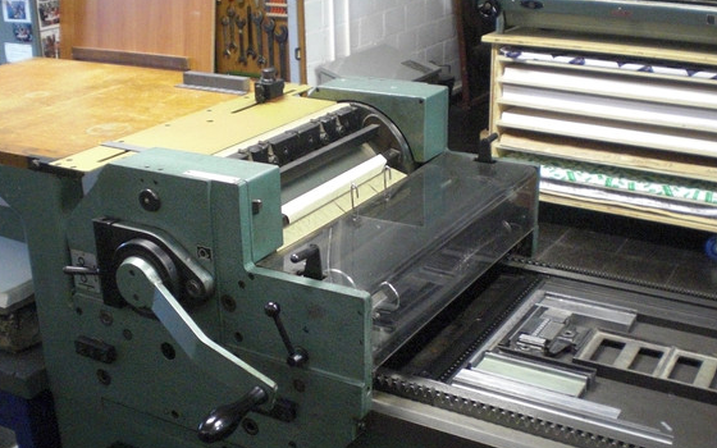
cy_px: 270
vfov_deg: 27.9
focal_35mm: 46
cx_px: 319
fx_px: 899
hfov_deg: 43.4
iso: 800
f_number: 3.1
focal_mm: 6.3
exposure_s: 1/40
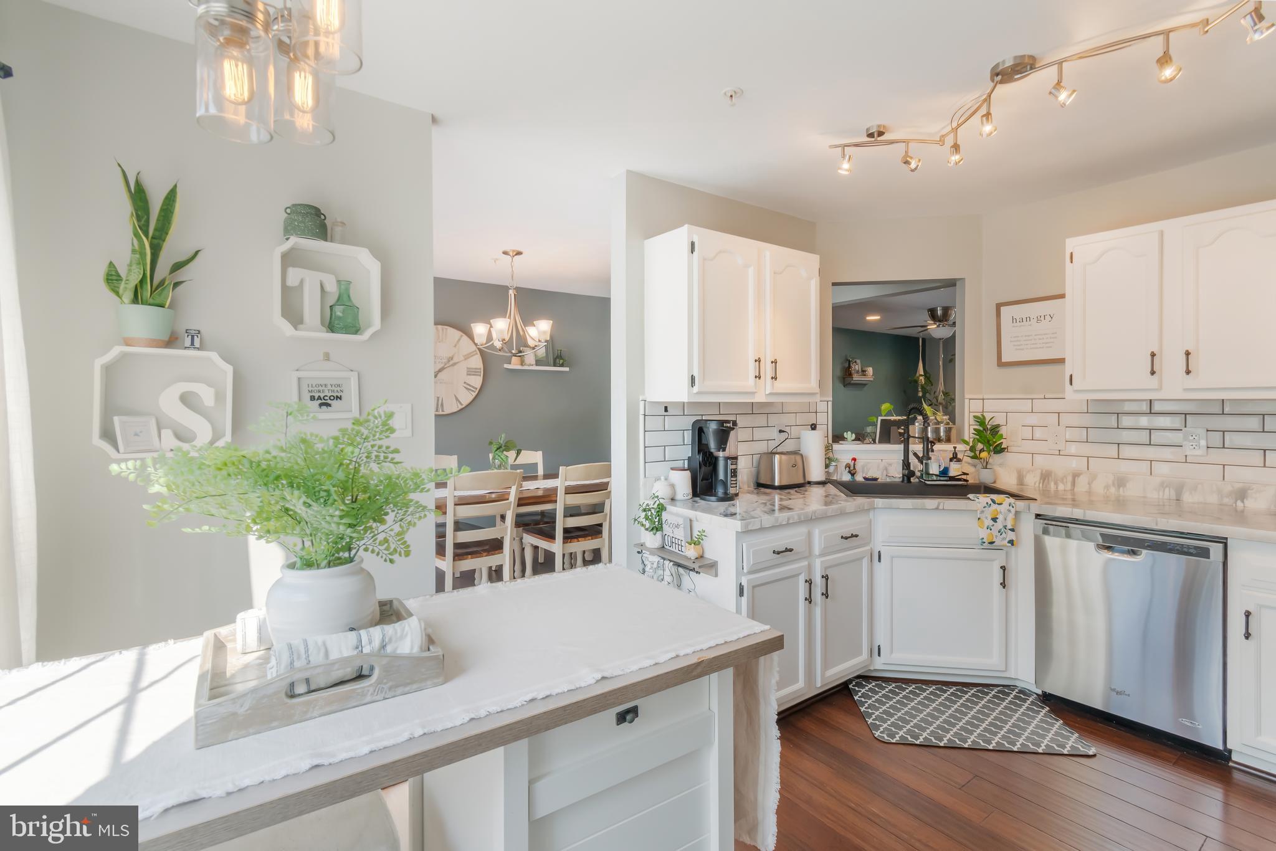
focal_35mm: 15
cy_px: 426
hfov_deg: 100.4
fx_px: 532
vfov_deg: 77.3
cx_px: 638
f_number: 10
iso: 400
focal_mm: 10
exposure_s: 1/15
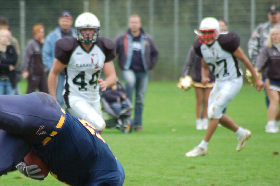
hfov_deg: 4.5
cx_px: 89
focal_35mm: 460
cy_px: 104
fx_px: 3571
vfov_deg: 3.0
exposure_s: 1/400
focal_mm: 220
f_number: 5.3
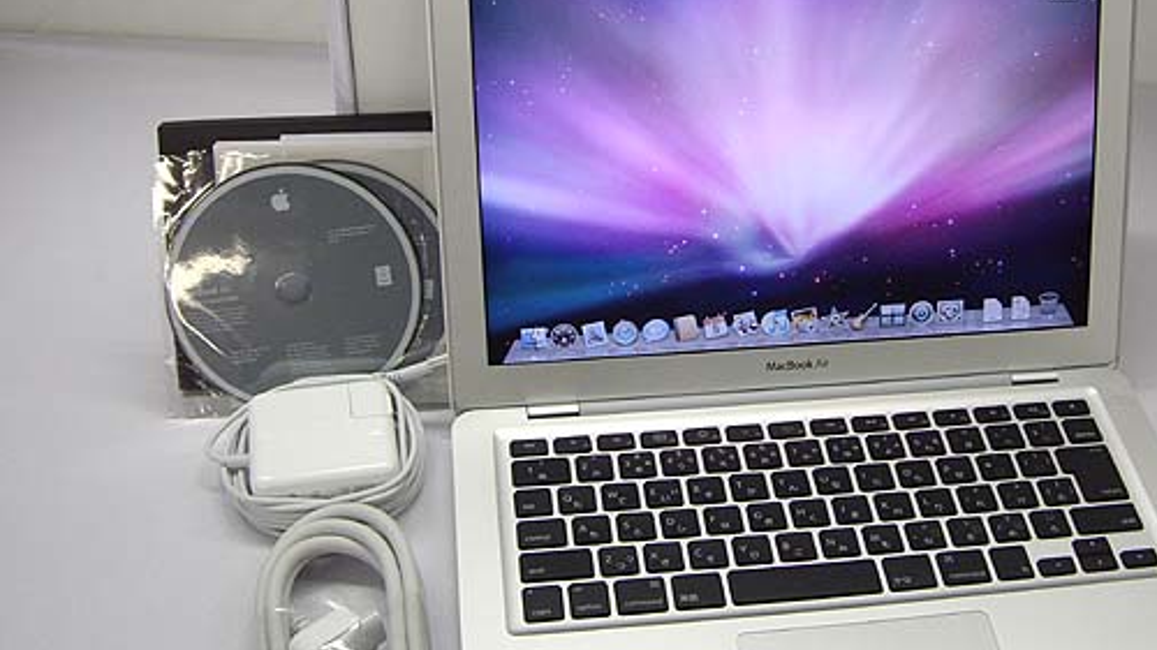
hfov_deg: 38.9
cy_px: 282
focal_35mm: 53
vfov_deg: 22.6
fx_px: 1626
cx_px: 738
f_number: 2.8
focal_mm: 7.9
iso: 200
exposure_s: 1/80
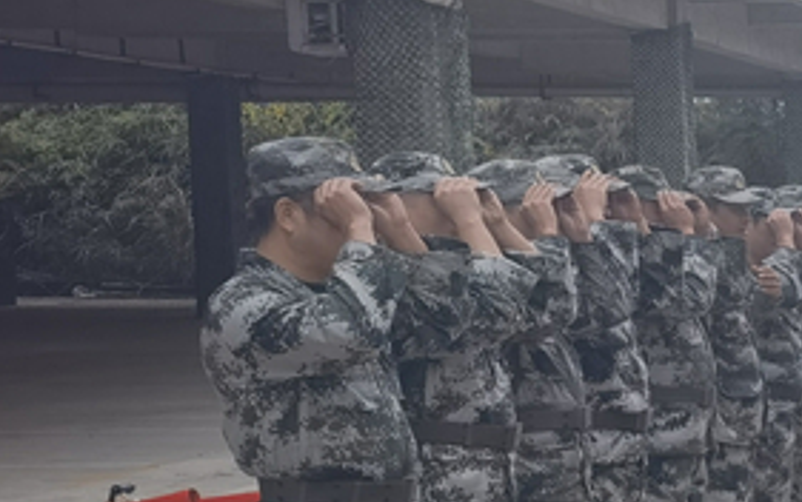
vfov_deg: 11.7
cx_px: 1496
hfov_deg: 15.6
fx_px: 2449
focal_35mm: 112
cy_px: 375
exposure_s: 1/144
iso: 50
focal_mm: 6.67
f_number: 1.9
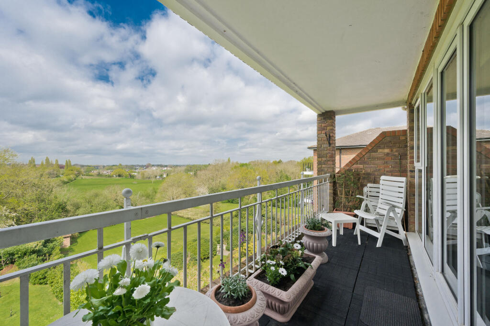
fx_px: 190
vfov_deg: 81.1
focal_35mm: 14
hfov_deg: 104.3
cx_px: 245
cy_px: 163
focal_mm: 14
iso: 320
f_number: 11
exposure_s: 1/320
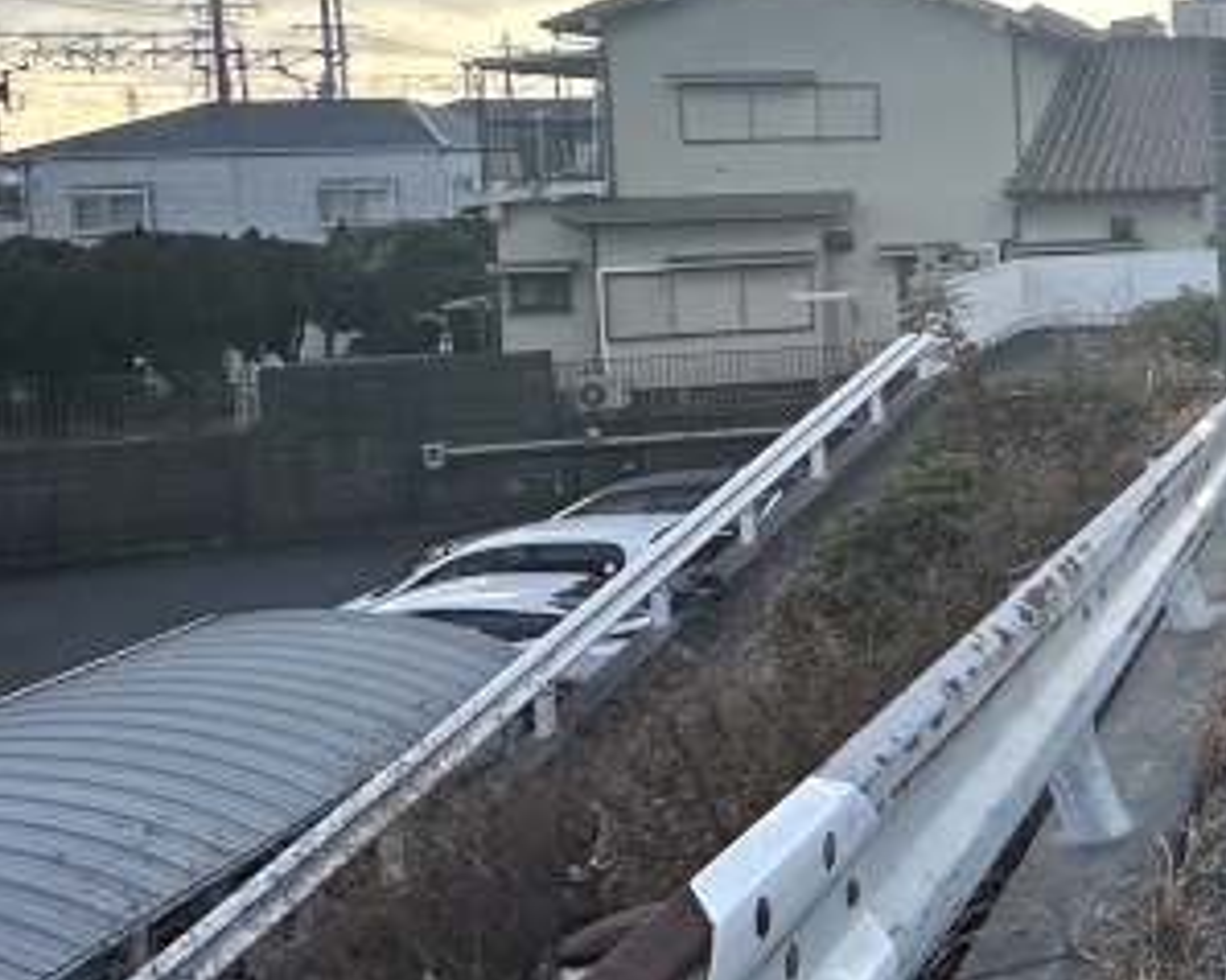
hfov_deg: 25.6
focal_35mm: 47
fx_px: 1704
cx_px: 1967
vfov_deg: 31.3
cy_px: 206
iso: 40
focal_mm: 2.22
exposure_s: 1/1135
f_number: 2.2
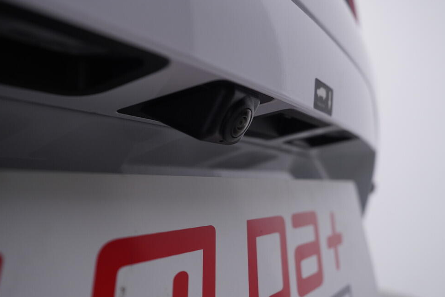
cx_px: 215
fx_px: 470
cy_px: 155
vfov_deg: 35.1
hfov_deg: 50.7
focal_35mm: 38
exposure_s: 1/80
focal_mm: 24
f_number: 4
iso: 125
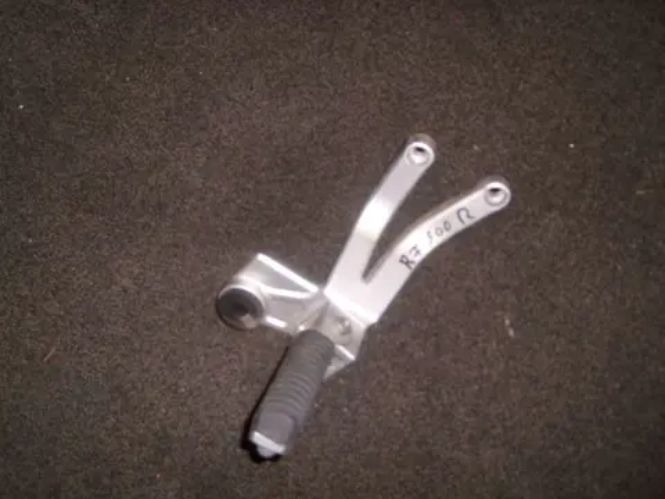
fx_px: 672
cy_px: 250
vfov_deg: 40.7
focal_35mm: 35
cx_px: 332
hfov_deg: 52.6
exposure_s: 1/30
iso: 50
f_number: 2.8
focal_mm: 5.8
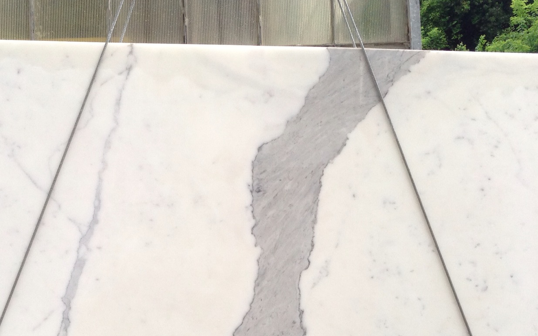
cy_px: 228
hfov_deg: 35.0
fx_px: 850
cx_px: 223
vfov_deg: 22.3
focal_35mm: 58
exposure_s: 1/120
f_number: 2.4
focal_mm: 4.13
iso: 100
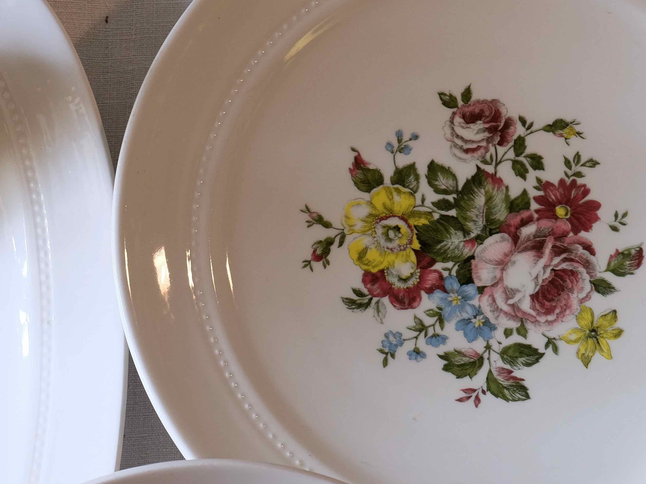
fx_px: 2576
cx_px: 103
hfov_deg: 14.2
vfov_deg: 10.7
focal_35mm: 138
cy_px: 388
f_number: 4
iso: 800
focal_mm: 40.7
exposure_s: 1/40
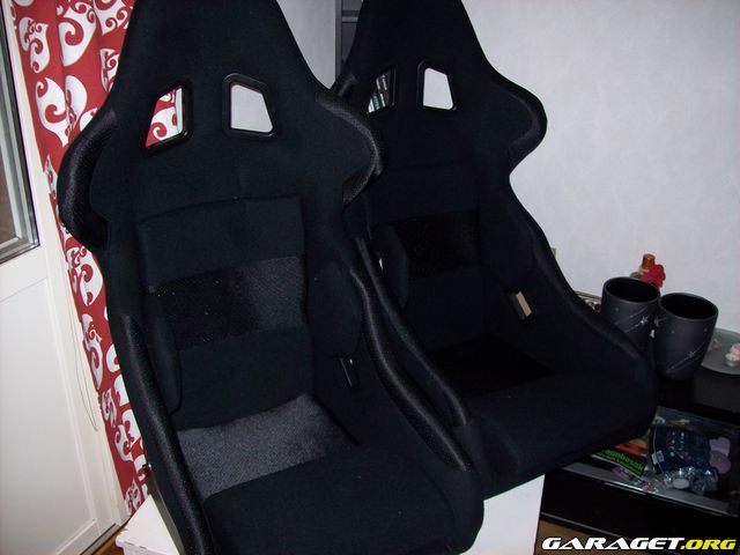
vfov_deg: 39.7
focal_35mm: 36
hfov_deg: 51.4
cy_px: 278
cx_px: 370
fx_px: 770
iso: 80
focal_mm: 6
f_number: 2.7
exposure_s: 1/64
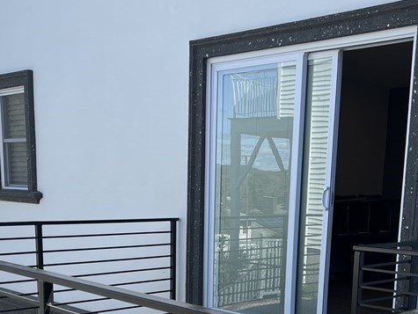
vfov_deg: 24.8
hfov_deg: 34.3
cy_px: 320
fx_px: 677
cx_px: 216
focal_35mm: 56
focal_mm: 5.7
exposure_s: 1/1344
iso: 50
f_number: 1.5
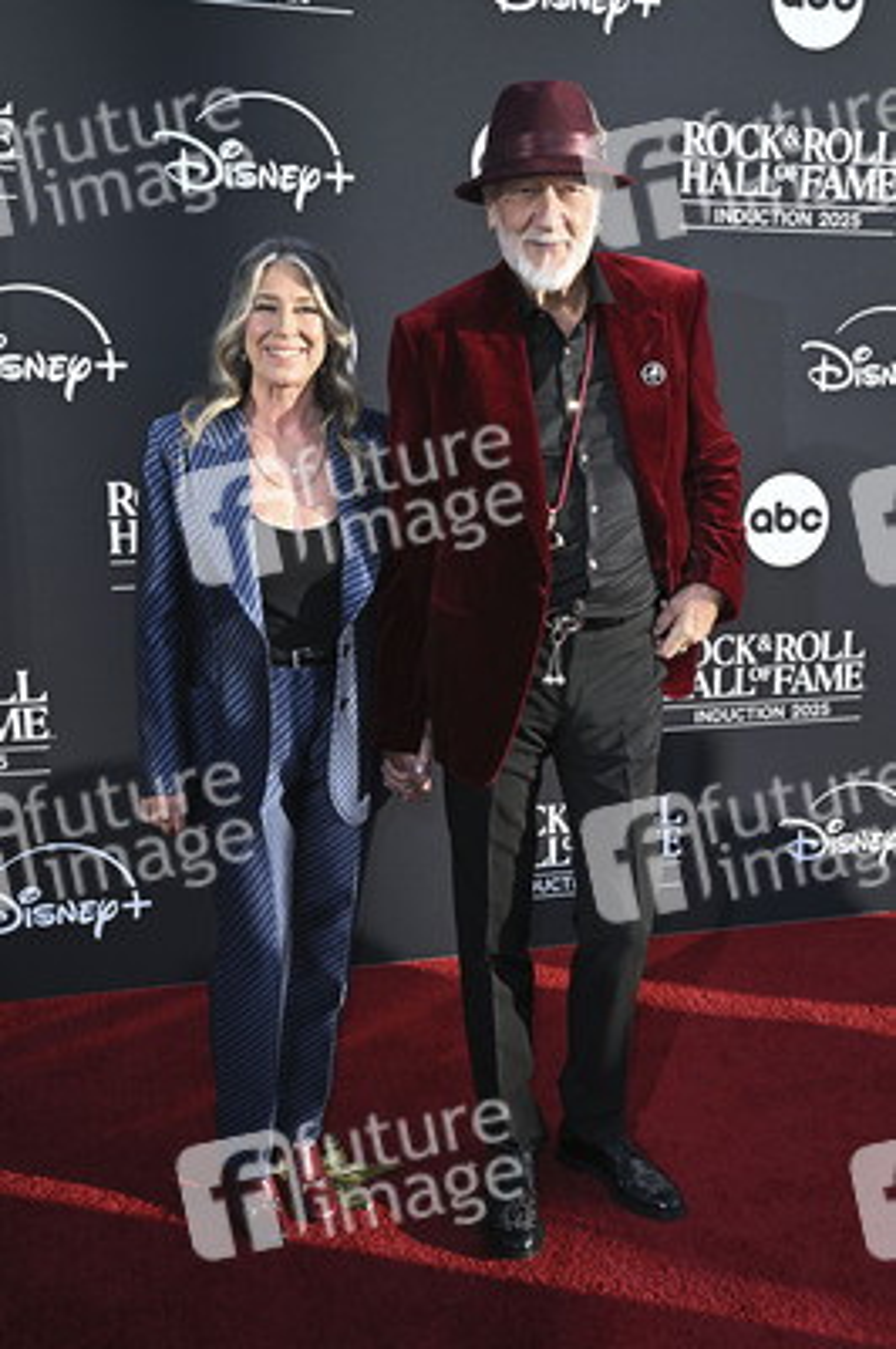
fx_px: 1309
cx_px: 448
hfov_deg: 37.8
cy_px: 674
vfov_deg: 54.5
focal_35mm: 35
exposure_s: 1/320
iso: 250
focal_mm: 35
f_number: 8
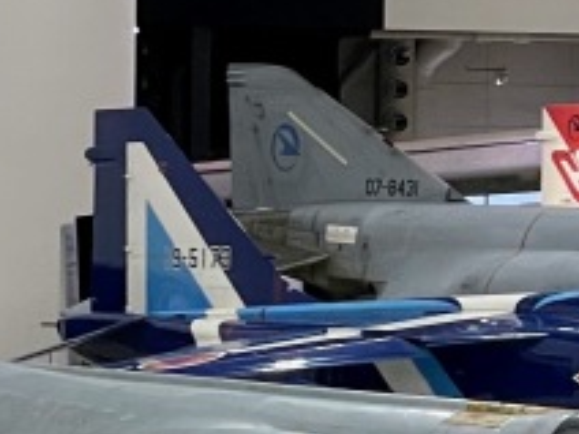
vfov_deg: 5.1
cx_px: 1082
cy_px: 292
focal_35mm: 294
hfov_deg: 6.6
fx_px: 4918
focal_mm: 6
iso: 125
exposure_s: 1/60
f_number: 2
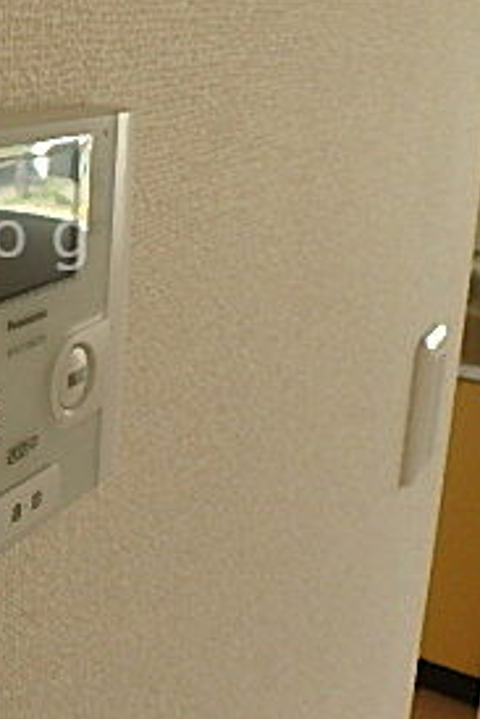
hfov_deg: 24.3
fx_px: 1019
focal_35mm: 51
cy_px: 239
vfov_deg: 38.4
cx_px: -79
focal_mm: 3.7
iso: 200
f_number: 3.5
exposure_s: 1/60
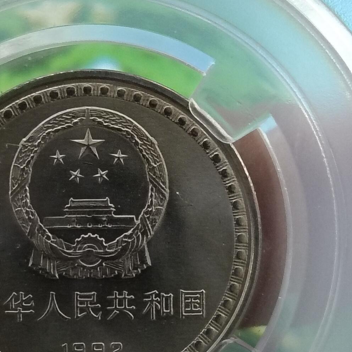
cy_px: 177
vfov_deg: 19.3
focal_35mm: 90
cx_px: 121
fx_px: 1035
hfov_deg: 19.2
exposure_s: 1/33.3
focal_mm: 3.98
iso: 800
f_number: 1.8
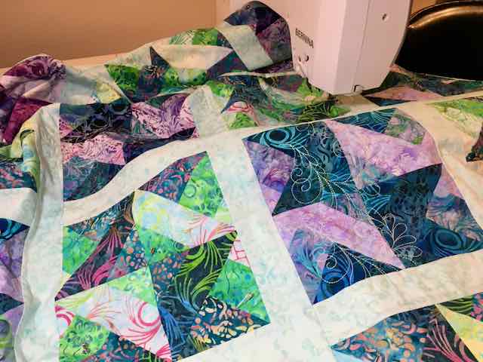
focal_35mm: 29
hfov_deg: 61.7
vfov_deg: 48.2
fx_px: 405
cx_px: 242
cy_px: 181
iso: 32
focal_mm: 4.15
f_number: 2.2
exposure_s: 1/30
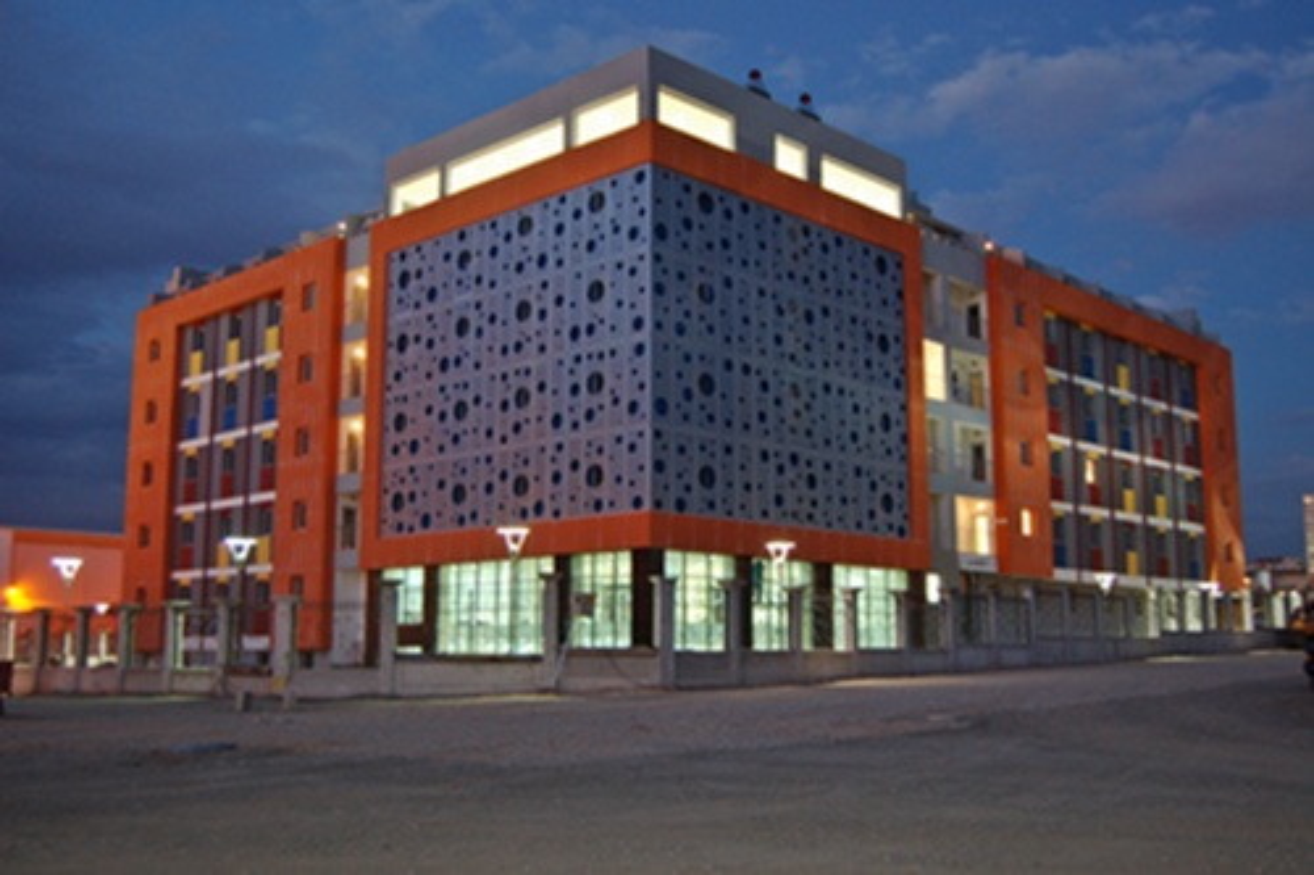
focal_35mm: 36
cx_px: 657
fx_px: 1313
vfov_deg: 36.8
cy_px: 438
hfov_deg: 53.1
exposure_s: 1/2
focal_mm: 24
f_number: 4
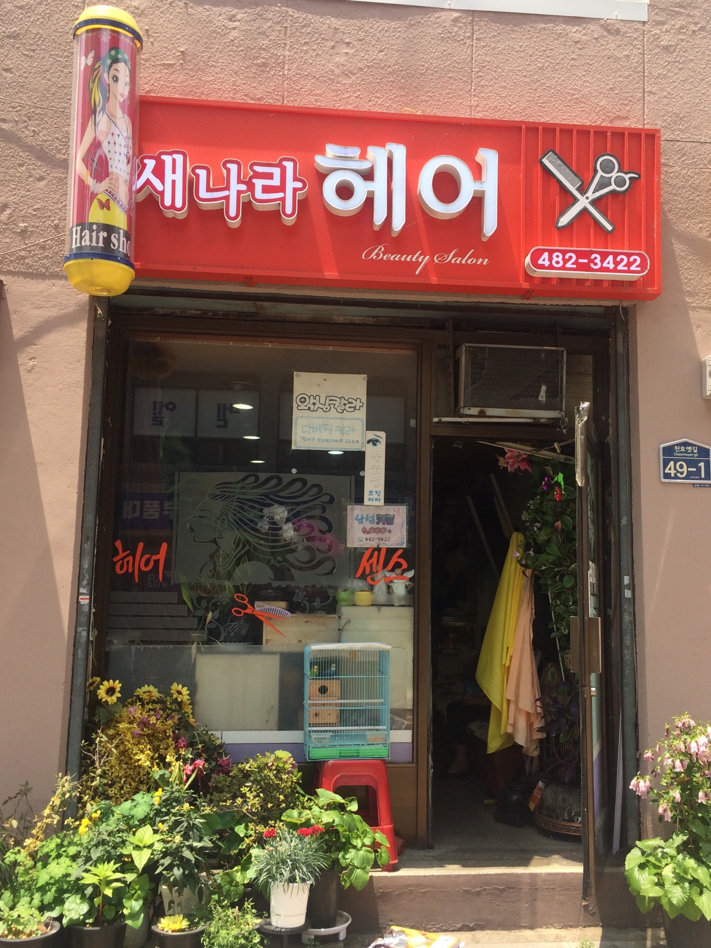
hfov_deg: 48.2
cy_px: 474
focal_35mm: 29
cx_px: 356
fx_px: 794
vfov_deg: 61.7
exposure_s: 1/789
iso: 32
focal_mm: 4.15
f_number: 2.2
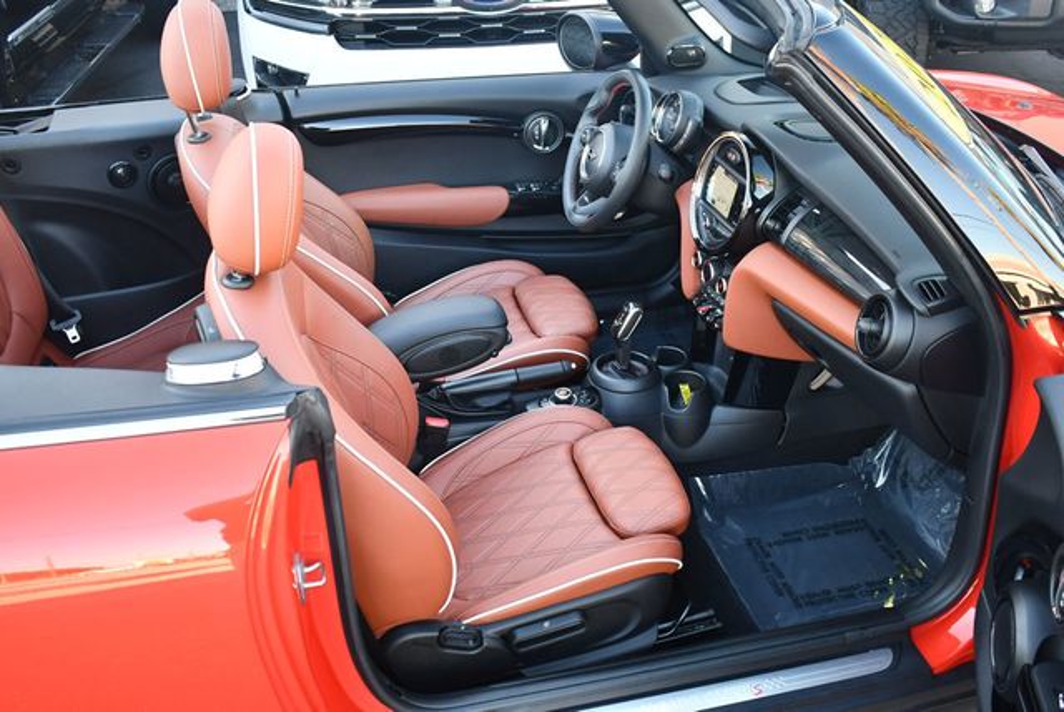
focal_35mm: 36
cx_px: 532
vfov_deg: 36.9
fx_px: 1065
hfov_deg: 53.1
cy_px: 356
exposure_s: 1/250
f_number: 3.5
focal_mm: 18
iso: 800
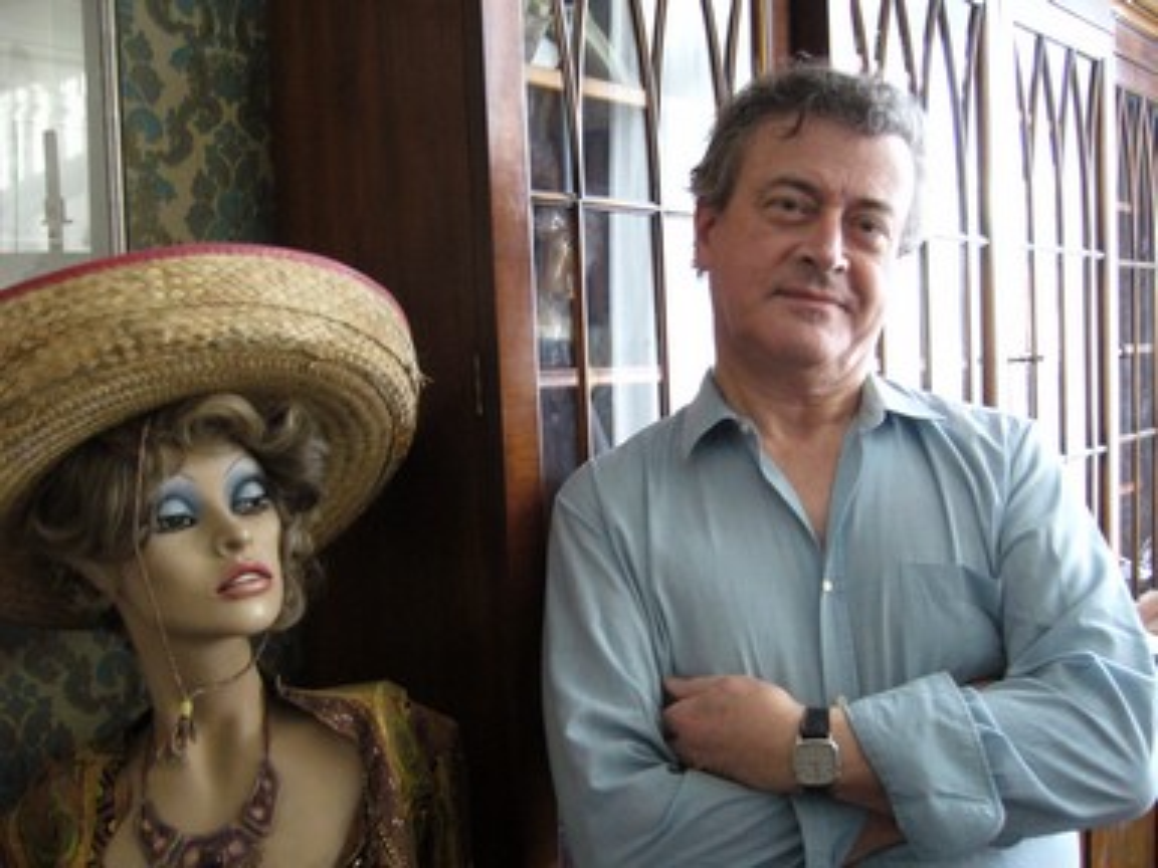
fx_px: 1171
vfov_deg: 40.7
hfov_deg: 52.6
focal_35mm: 35
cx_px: 579
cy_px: 434
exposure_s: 1/8
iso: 200
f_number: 2.8
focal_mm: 5.8
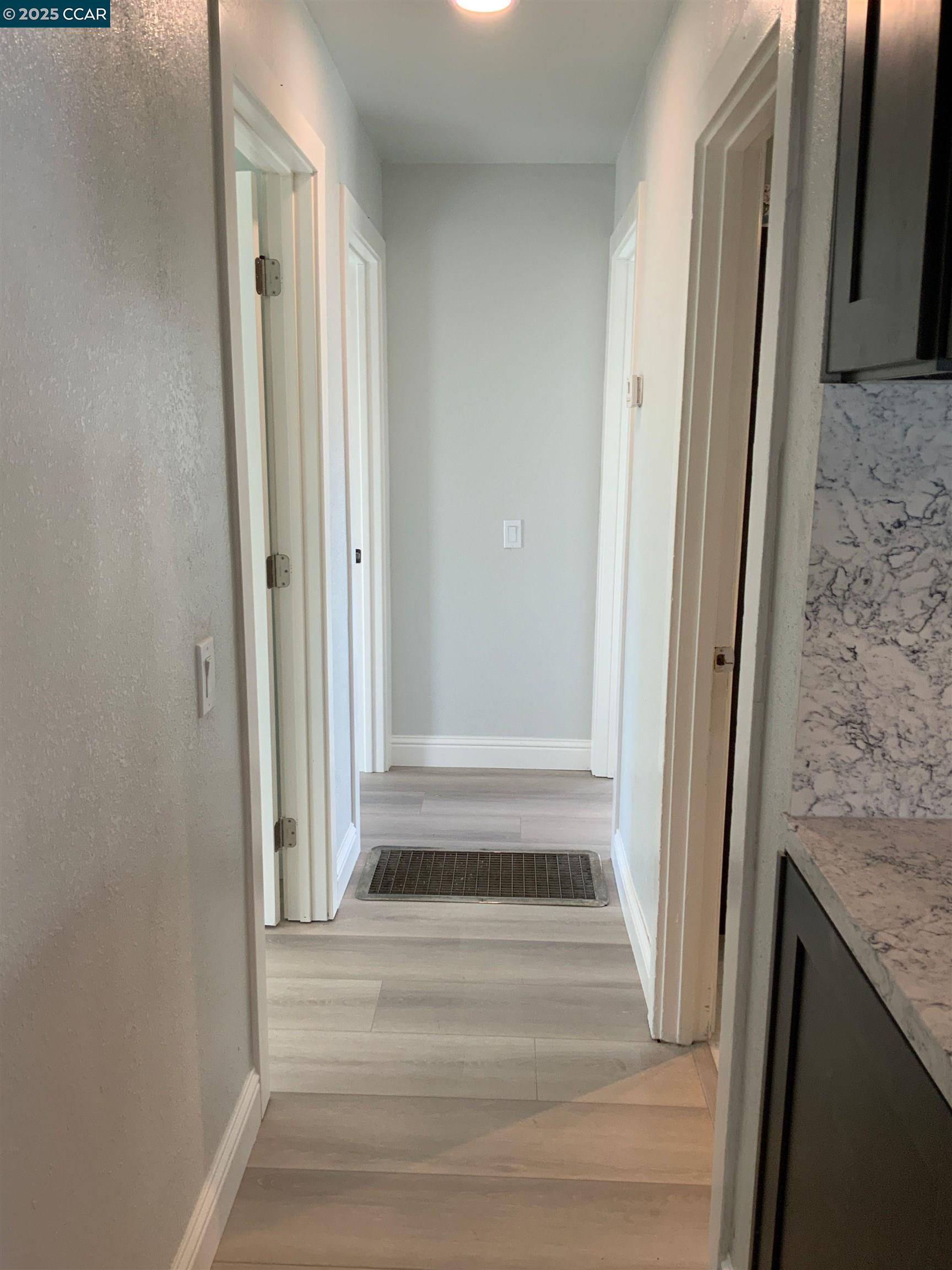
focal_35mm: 29
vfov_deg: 61.7
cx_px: 476
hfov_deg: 48.2
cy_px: 635
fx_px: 1063
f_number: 1.8
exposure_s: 1/60
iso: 40
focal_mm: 3
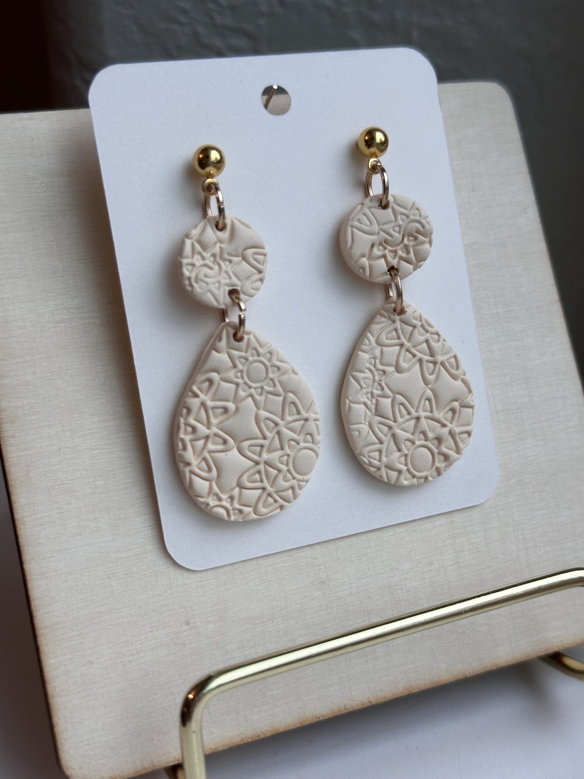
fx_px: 1080
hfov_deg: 30.3
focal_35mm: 48
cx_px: 292
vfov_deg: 39.7
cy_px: 390
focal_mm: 6.86
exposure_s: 1/60
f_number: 1.78
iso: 50
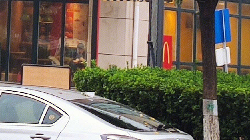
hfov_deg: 8.9
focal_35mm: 239
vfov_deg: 4.9
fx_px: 1584
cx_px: -81
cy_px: -245
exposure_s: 1/100
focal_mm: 4.75
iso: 124
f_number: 1.75
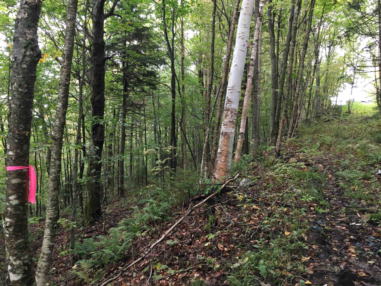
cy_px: 143
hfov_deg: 61.7
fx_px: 319
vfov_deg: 48.2
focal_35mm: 29
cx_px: 190
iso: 64
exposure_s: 1/30
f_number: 2.2
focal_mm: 4.15
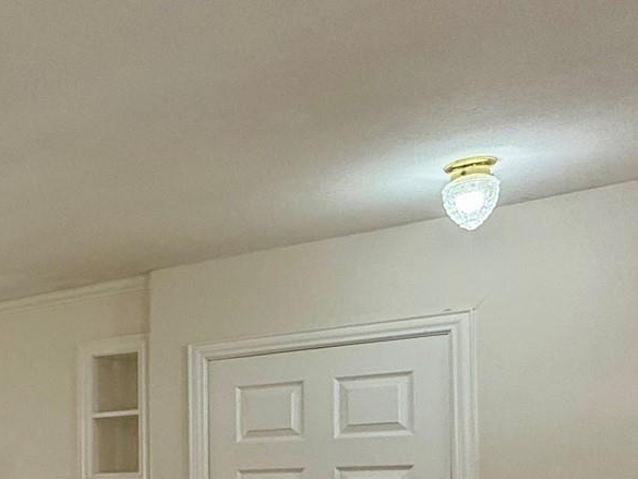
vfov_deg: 27.8
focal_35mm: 49
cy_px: 489
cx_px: -74
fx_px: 903
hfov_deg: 33.6
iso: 160
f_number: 2.2
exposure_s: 1/120
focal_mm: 2.22
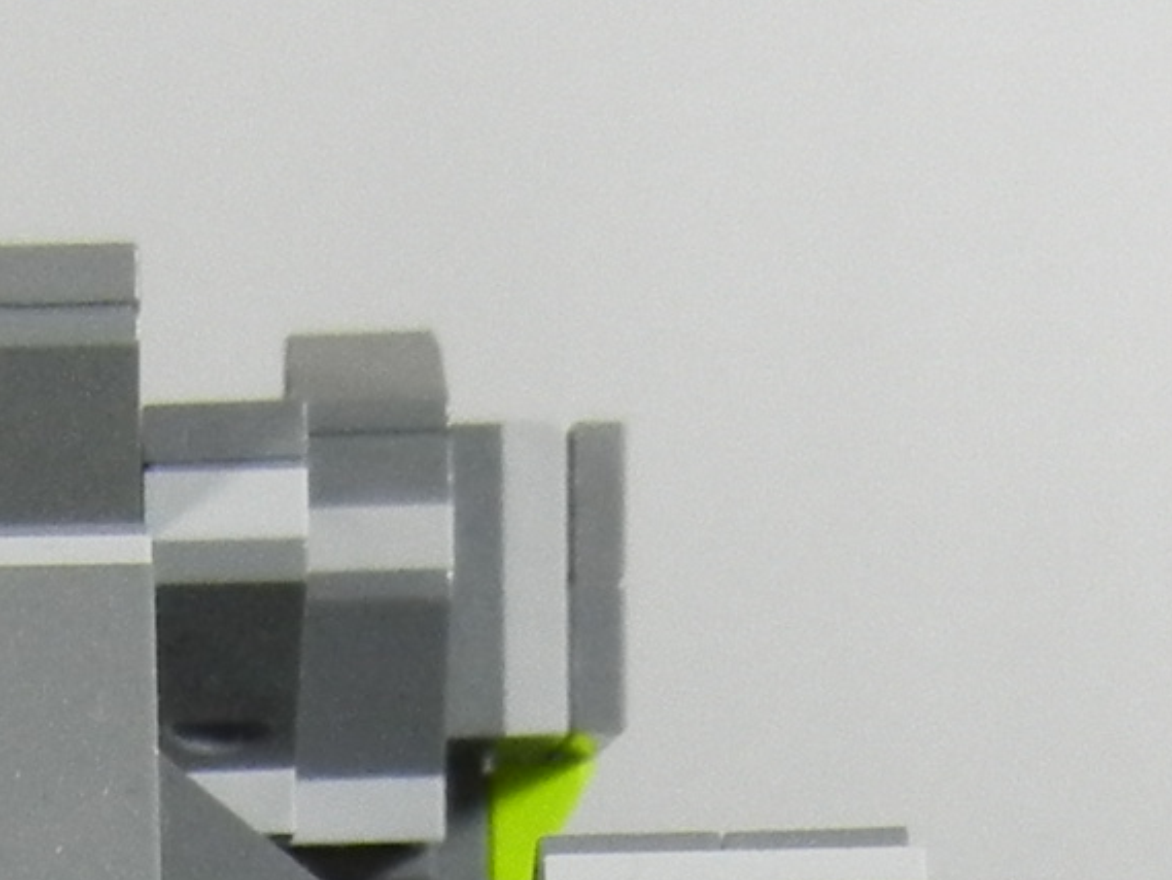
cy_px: 2096
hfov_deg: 11.4
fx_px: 5825
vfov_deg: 8.0
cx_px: -21
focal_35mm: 172
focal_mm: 5.4
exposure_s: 1/39.8
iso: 400
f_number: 3.5
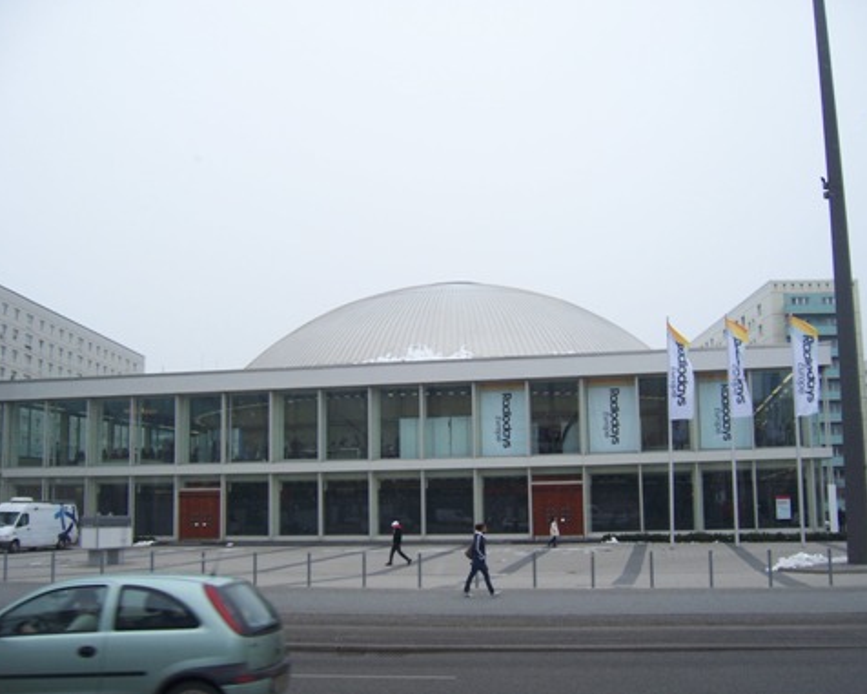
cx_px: 449
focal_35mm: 38
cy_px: 344
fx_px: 975
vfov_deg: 39.2
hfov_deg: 47.9
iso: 80
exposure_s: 1/200
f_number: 2.8
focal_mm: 6.2
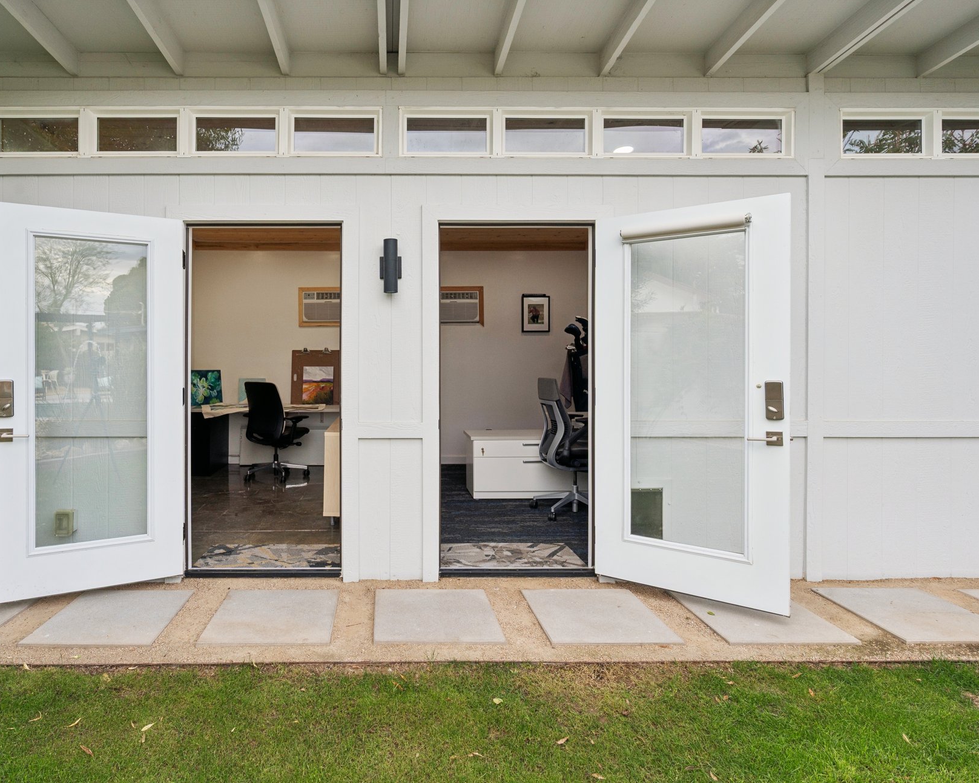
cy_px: 372
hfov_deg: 80.4
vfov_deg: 69.2
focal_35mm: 20
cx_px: 381
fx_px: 568
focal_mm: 16.5
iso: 320
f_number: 8
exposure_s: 1/125
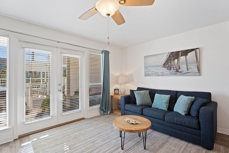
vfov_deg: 71.4
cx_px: 114
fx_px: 106
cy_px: 76
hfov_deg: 94.3
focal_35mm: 17
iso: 320
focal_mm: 16.7
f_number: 8
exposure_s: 1/6
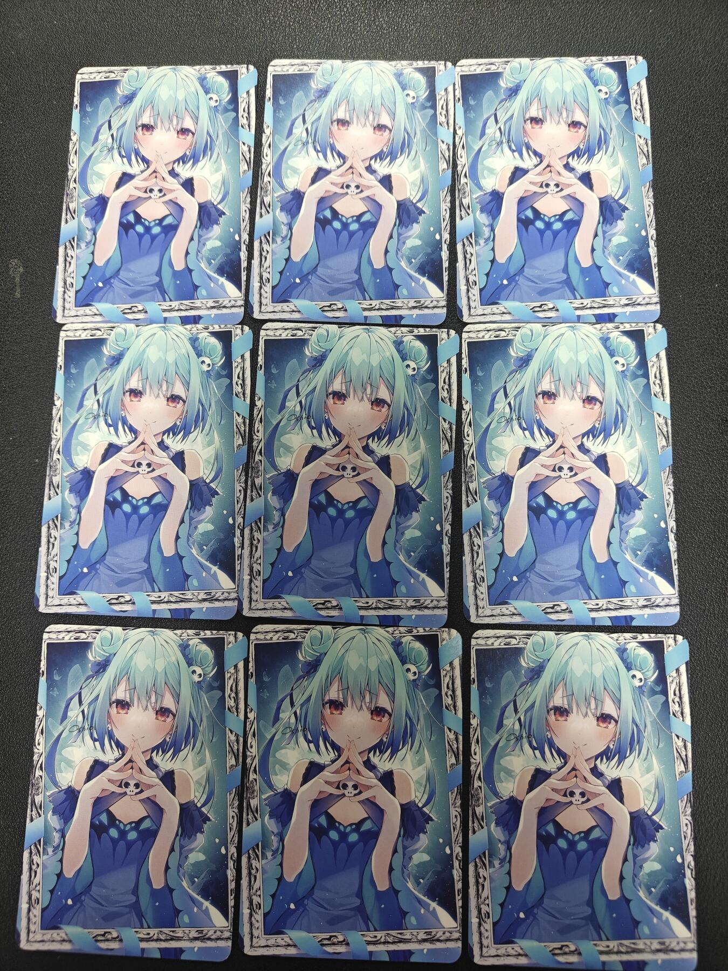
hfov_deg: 56.8
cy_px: 486
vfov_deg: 71.6
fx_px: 673
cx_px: 364
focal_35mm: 24
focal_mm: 5.59
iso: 160
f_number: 1.8
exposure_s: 1/50
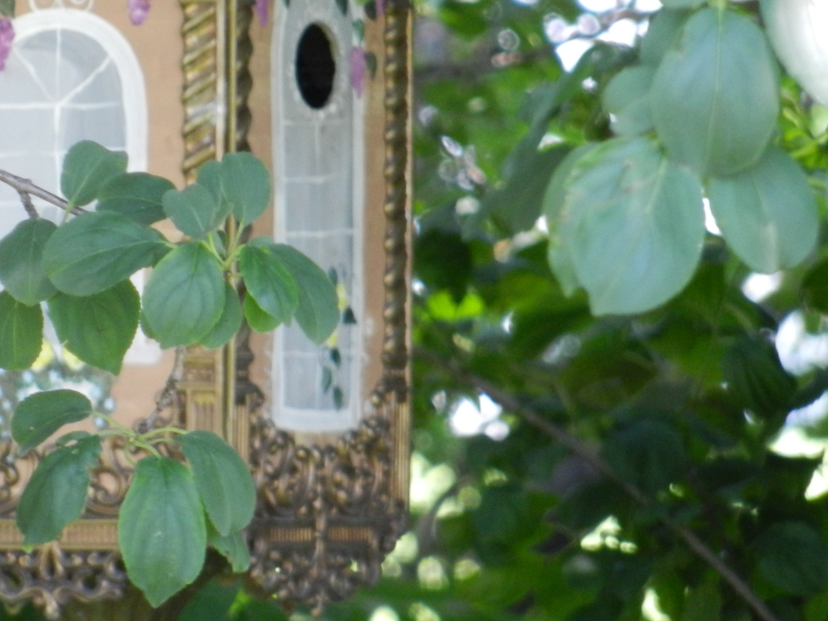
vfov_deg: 1.8
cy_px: 106
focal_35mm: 813
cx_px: 147
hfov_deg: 2.4
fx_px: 19449
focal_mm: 81
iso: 400
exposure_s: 1/60
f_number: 5.9
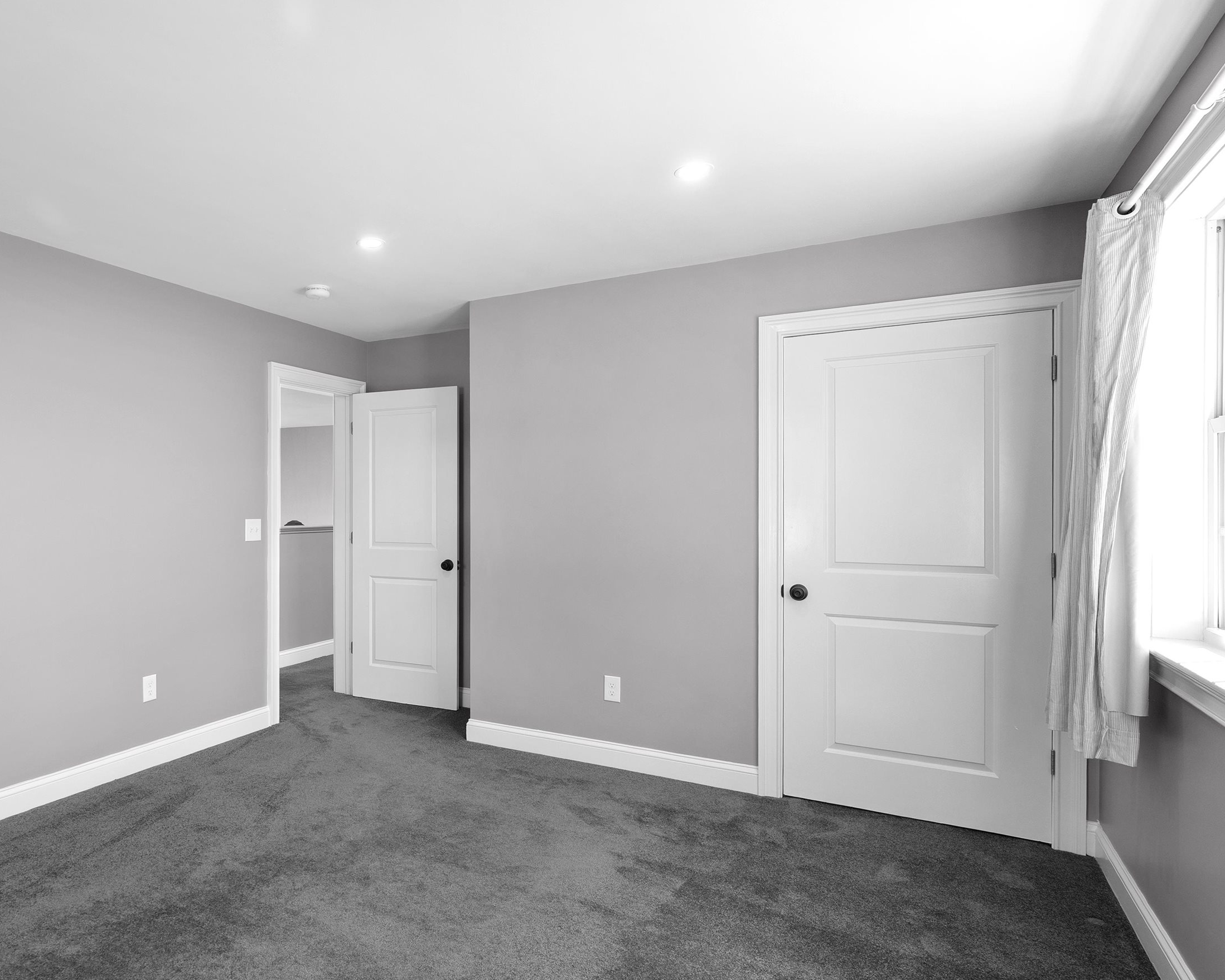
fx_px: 761
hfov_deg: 74.9
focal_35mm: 21
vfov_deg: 65.5
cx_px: 395
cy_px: 513
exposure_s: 1/3
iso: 320
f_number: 8
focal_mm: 16
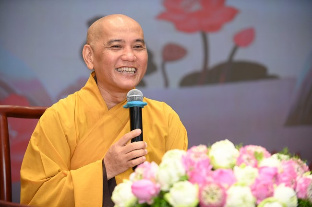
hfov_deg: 15.8
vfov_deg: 10.5
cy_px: 104
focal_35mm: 130
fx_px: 1126
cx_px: 156
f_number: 3.5
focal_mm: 130
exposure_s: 1/160
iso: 2000
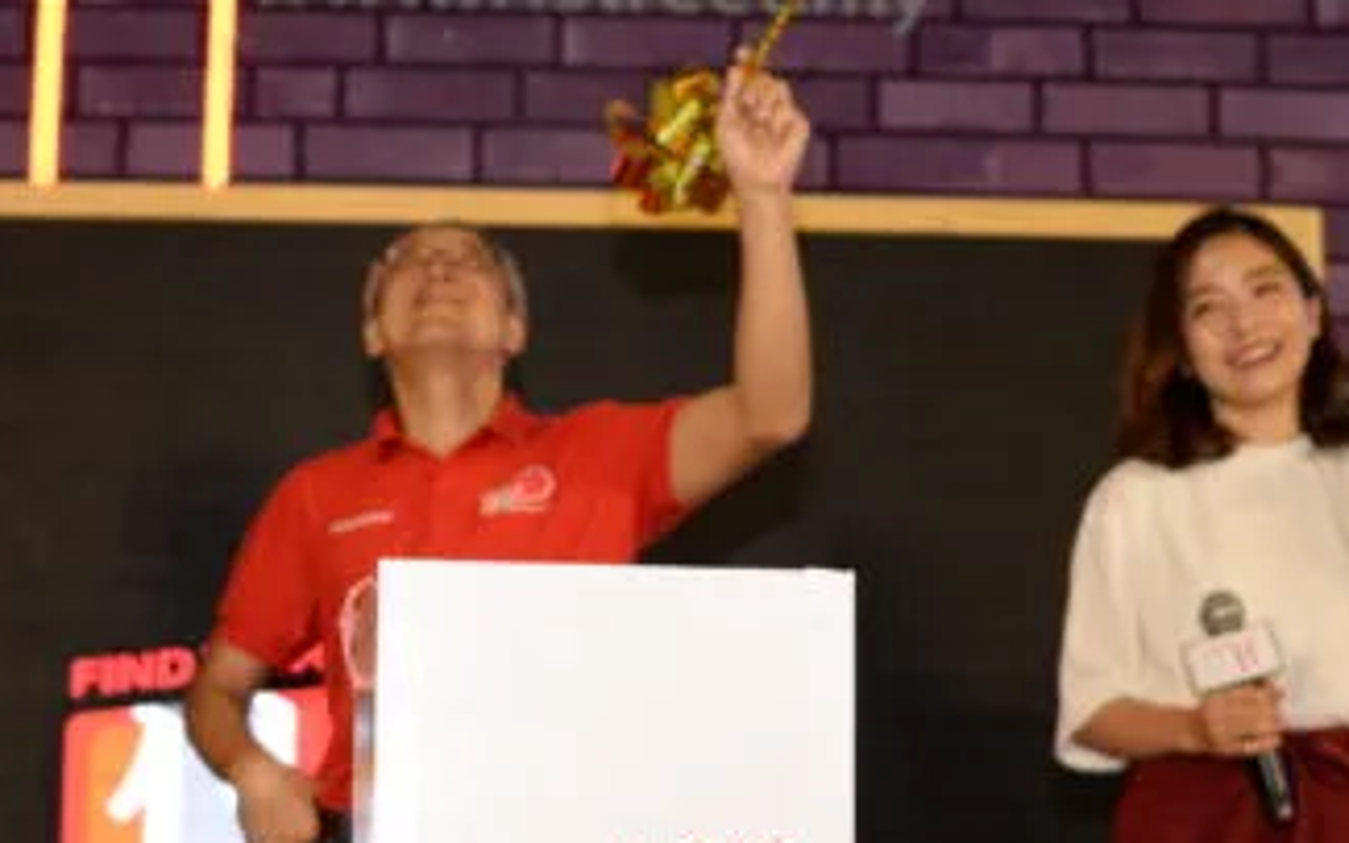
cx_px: 345
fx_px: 2830
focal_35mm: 77
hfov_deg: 26.5
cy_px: 590
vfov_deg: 16.9
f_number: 2
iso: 400
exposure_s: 1/250
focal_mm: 24
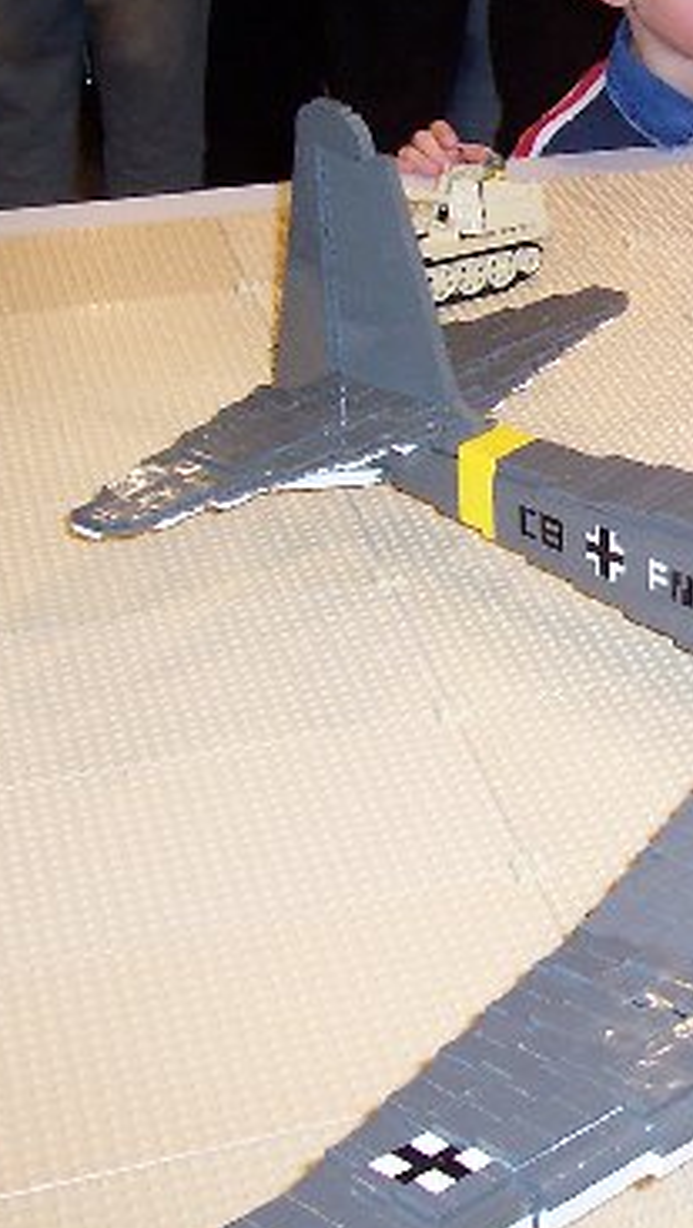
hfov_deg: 14.6
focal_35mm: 78
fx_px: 2543
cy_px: 370
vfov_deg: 26.9
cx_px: 979
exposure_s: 1/60
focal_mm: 5.6
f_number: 2.8
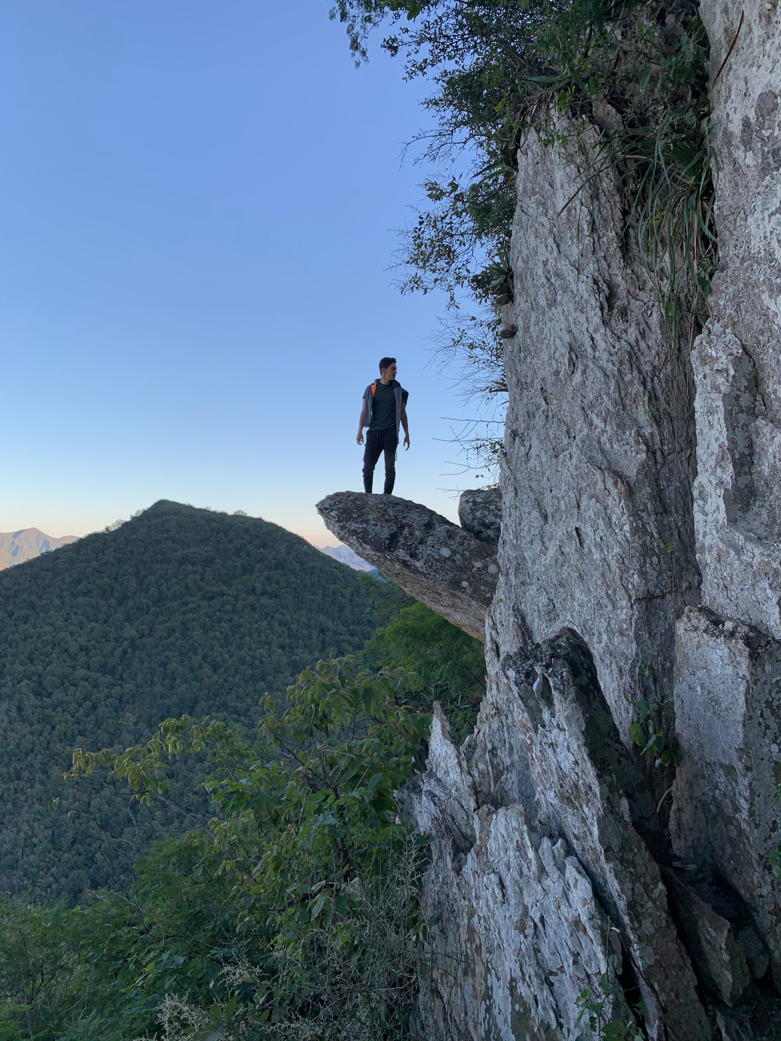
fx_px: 782
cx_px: 390
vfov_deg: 67.3
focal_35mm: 26
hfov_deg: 53.1
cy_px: 520
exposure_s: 1/543
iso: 25
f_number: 1.8
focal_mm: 4.25
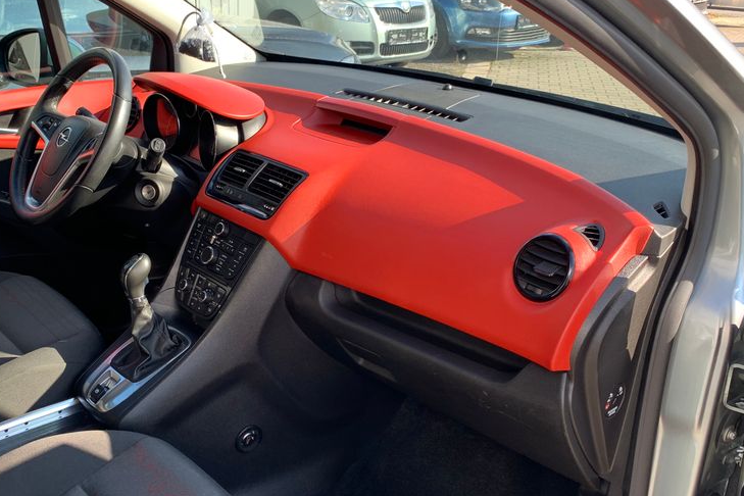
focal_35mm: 38
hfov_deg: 50.5
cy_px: 268
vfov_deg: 35.0
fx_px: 785
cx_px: 311
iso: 25
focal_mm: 4.25
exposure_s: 1/169
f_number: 1.8
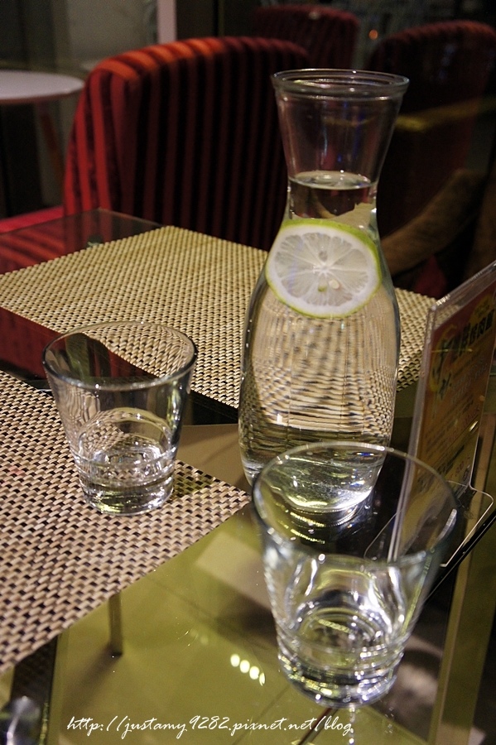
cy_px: 372
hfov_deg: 36.8
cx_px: 248
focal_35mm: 36
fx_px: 745
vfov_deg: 53.2
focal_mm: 24
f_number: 4
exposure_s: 1/40
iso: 1600
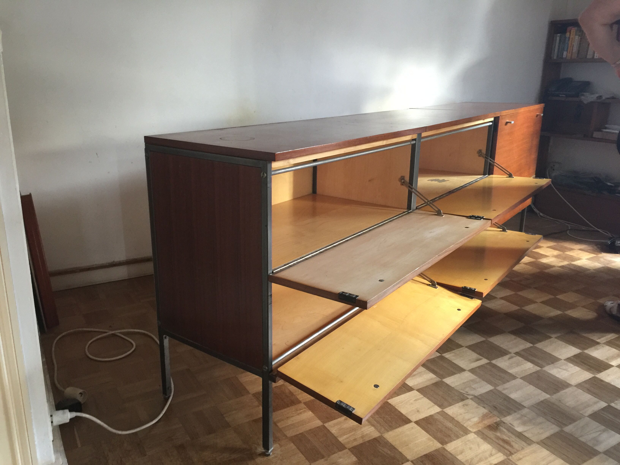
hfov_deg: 61.7
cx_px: 310
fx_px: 519
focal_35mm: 29
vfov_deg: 48.2
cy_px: 232
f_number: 2.2
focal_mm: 4.15
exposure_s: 1/10
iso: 125
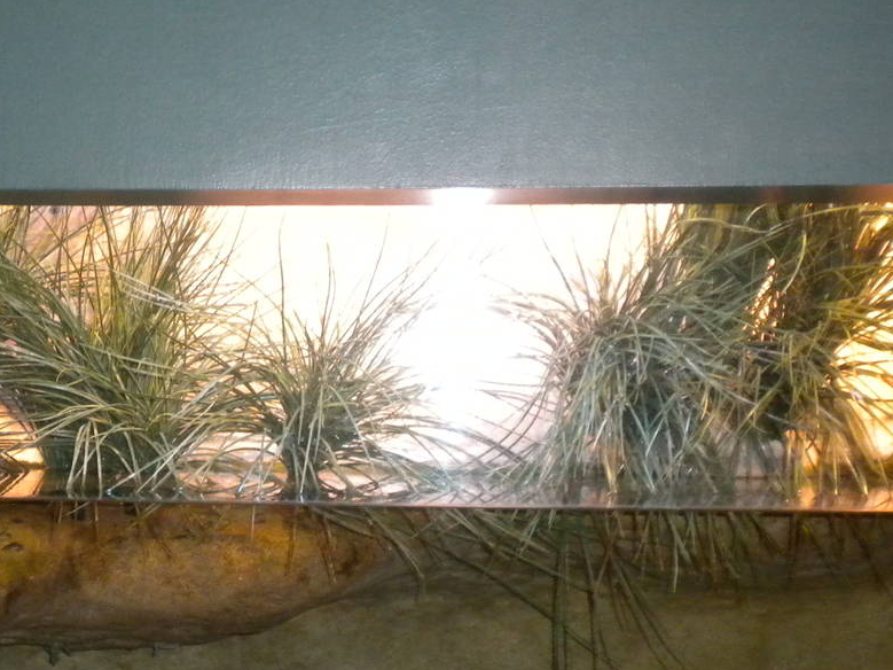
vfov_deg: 19.1
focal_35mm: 76
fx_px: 1960
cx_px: 154
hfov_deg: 25.1
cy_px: 575
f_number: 3.5
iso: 400
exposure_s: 1/30
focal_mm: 6.6
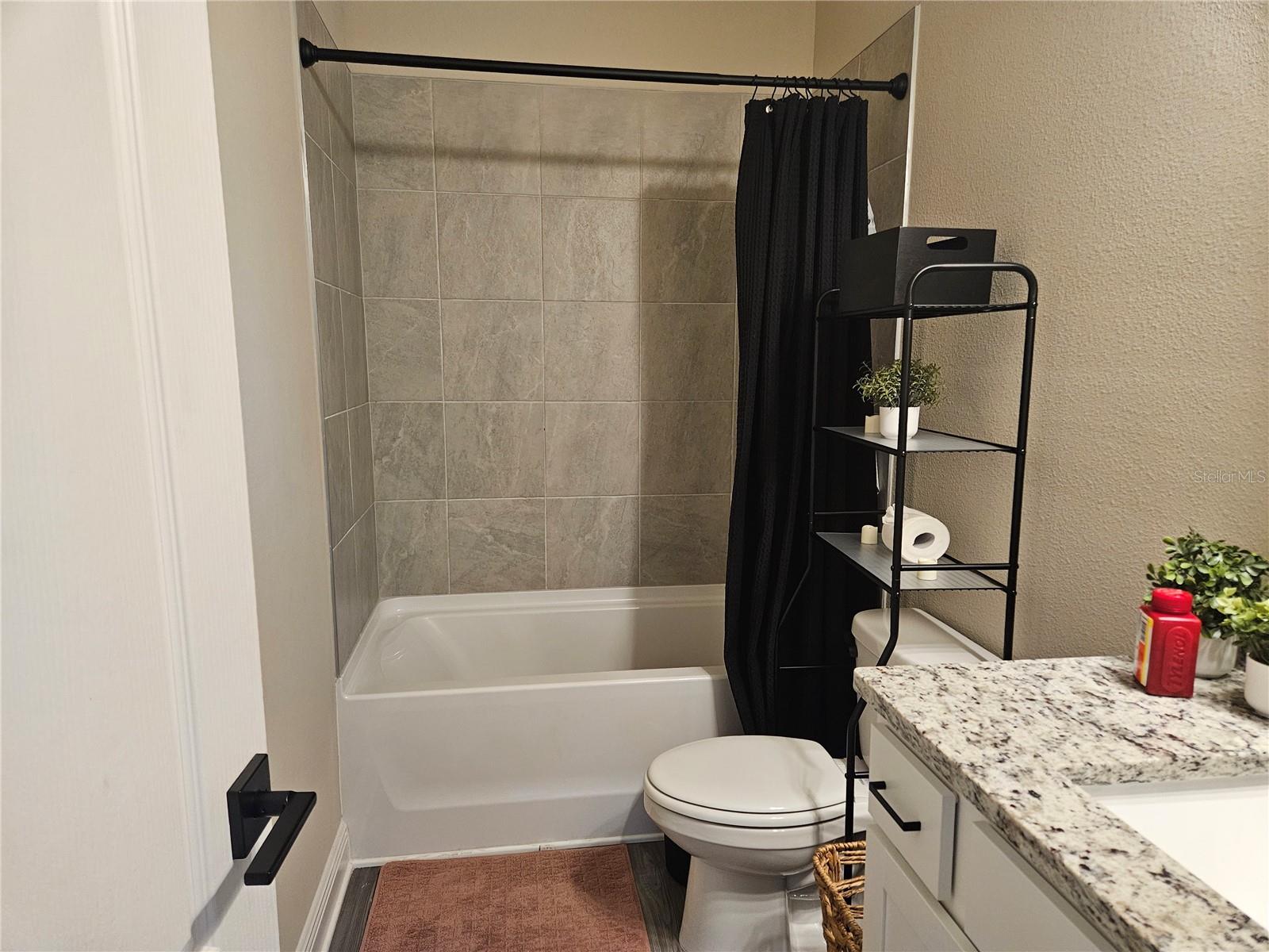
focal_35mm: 23
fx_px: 843
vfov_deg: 58.9
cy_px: 476
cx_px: 634
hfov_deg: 73.9
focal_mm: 5.4
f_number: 1.8
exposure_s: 1/120
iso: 400
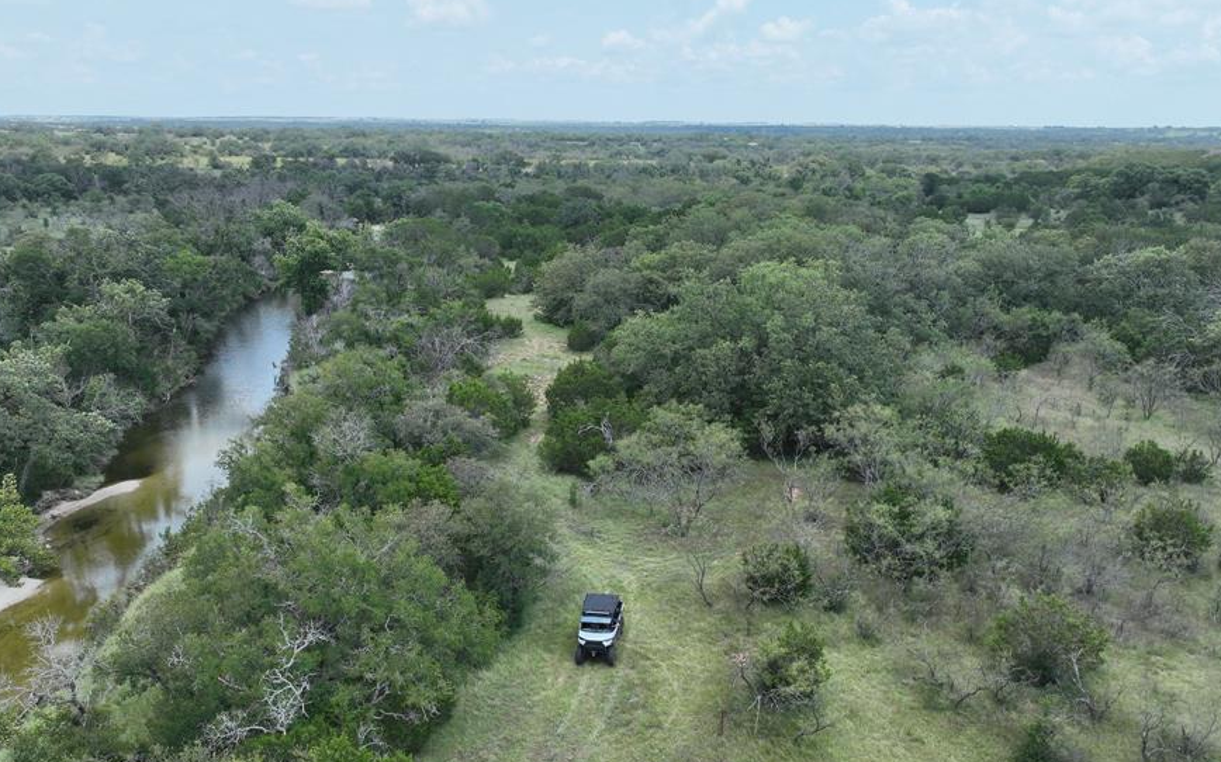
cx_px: 556
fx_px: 998
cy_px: 465
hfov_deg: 62.8
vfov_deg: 41.6
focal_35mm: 30
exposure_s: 1/2000
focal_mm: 12.29
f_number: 2.8
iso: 230
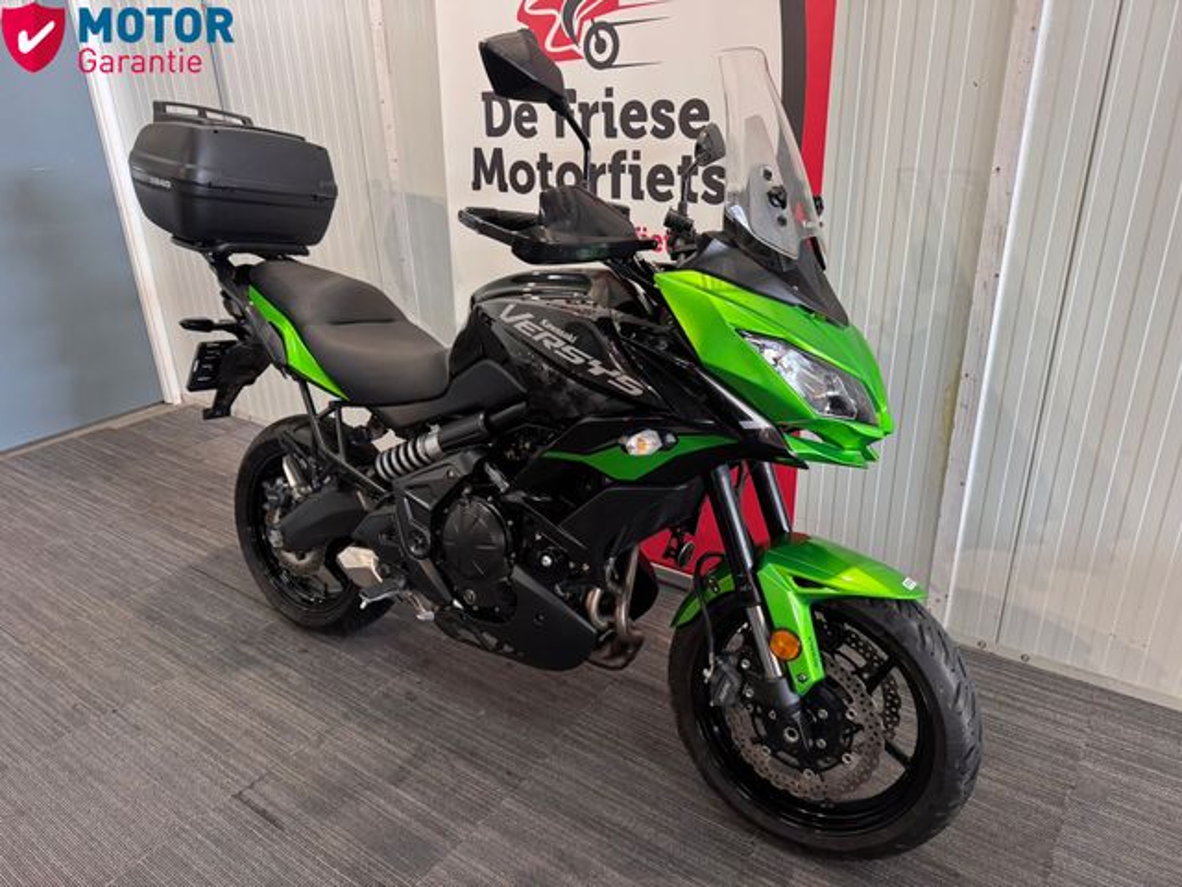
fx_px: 820
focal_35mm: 24
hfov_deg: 71.6
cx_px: 591
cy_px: 444
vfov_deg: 56.8
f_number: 1.78
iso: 250
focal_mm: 6.76
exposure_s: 1/50
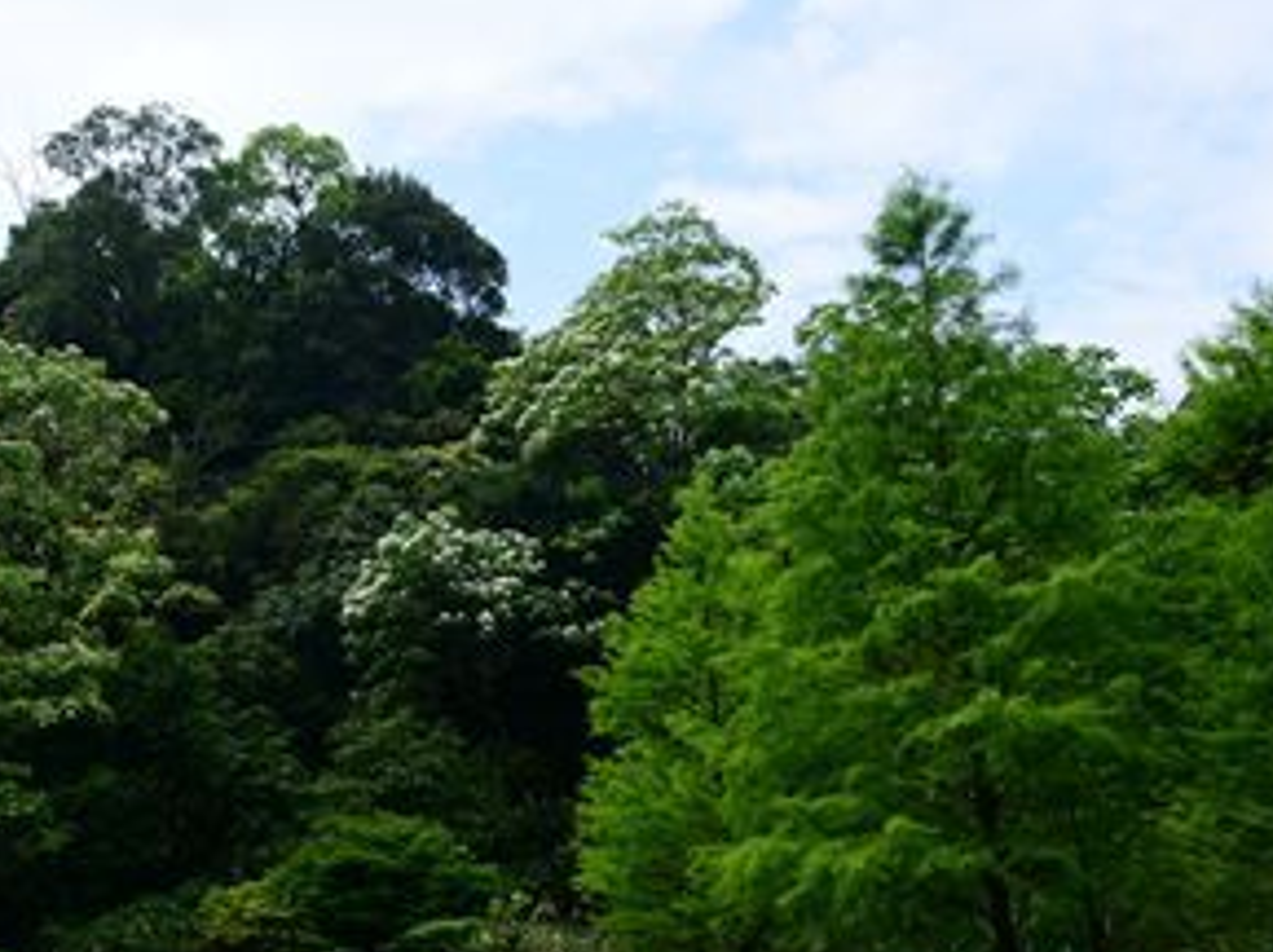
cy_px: 617
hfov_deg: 41.5
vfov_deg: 31.9
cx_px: 414
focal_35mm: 45
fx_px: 1653
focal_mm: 18
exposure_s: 1/500
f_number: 5.6
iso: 100
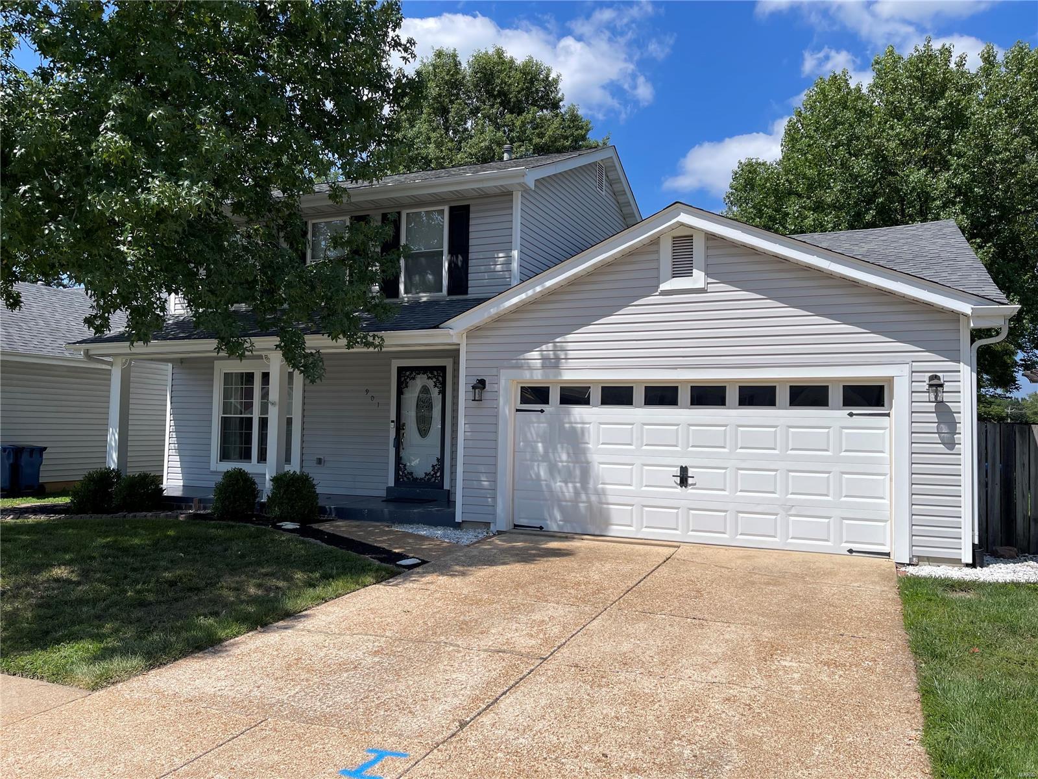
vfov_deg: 53.1
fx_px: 780
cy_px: 390
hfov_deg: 67.3
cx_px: 519
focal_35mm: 26
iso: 32
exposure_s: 1/4902
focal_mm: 5.1
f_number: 1.6
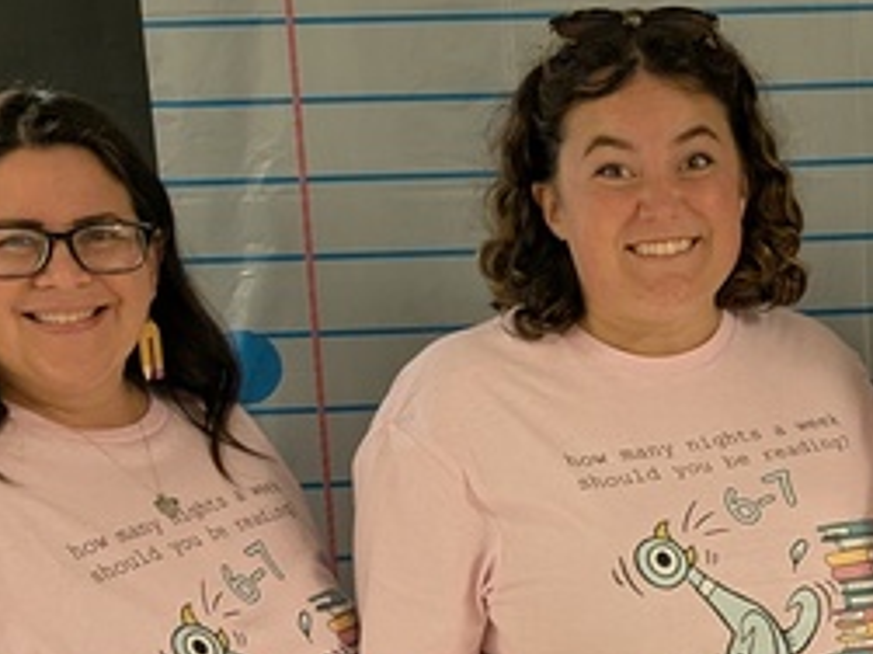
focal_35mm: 102
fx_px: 2571
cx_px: 970
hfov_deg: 18.5
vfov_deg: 14.3
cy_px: 652
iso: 92
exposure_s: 1/40
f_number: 1.89
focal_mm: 5.43
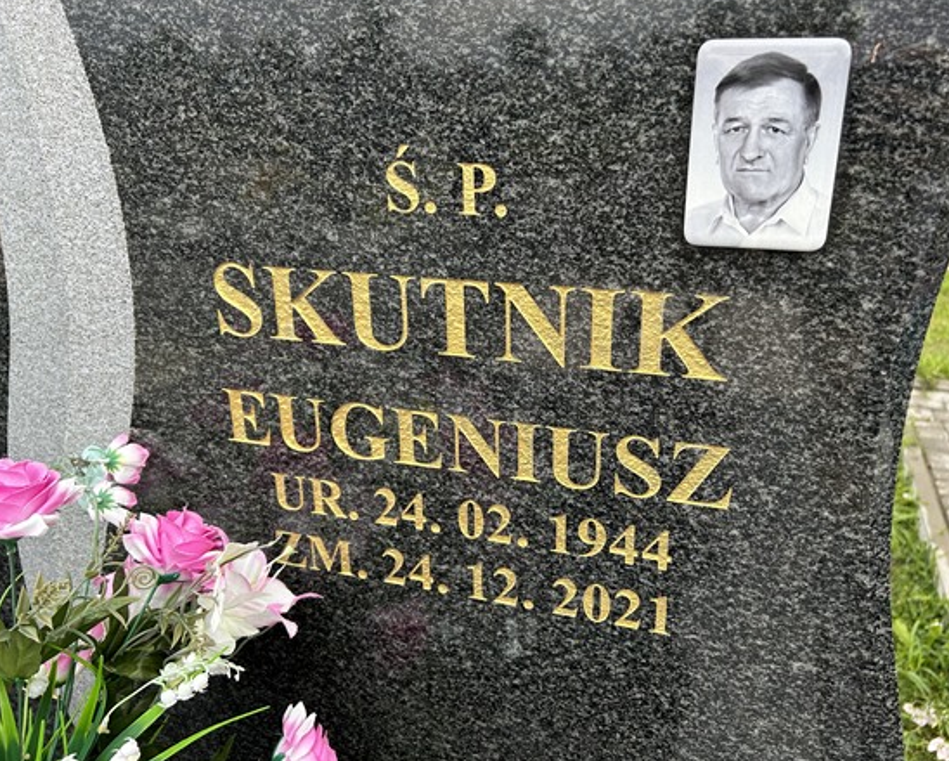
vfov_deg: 51.6
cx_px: 512
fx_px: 787
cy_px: 371
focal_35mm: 28
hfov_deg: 62.1
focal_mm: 5.7
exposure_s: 1/846
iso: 50
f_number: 1.5
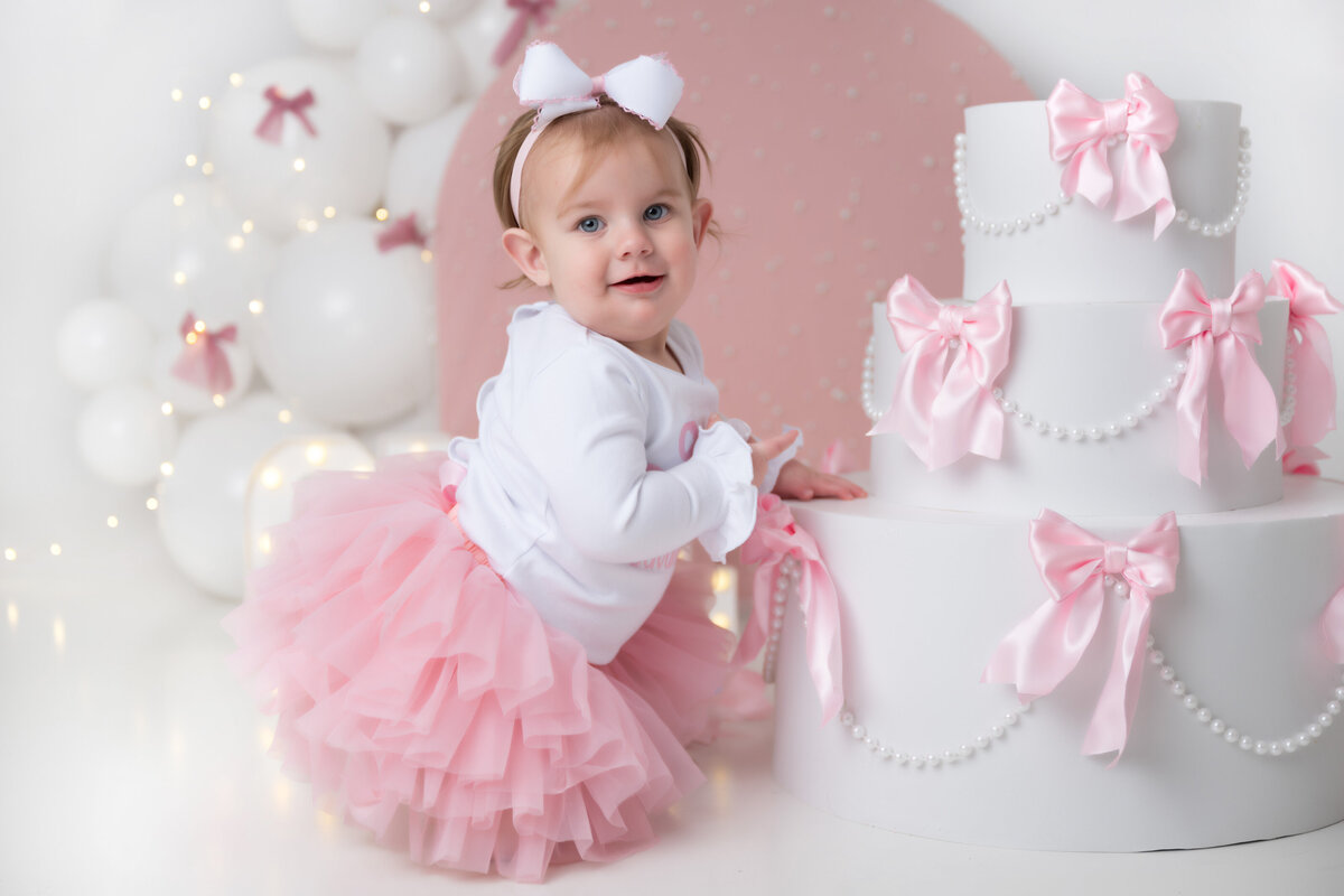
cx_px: 672
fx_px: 2128
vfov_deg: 23.8
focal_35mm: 57
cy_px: 448
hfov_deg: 35.1
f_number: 2.8
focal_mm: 57
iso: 100
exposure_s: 1/80
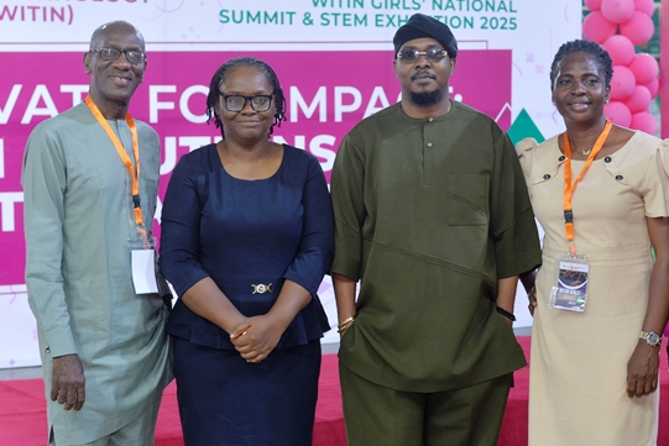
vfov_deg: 18.4
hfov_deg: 27.3
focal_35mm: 74
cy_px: 209
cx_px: 398
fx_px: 1375
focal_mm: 50
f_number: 3.5
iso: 1250
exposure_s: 1/125
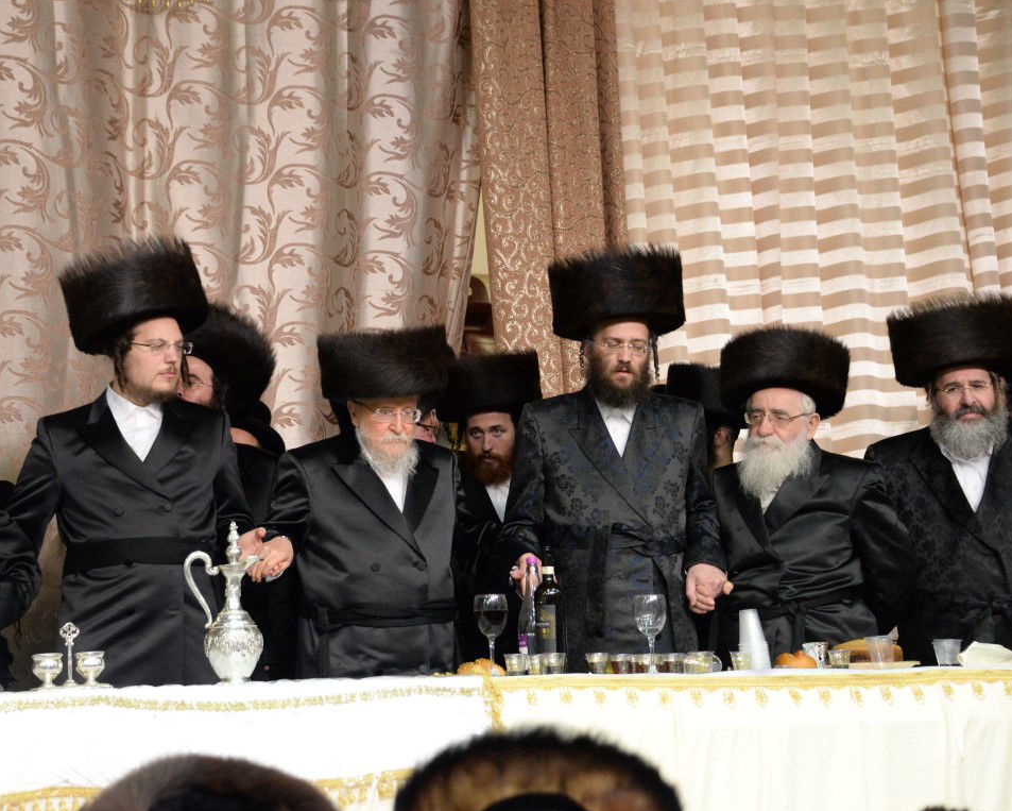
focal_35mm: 93
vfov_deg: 16.5
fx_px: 2786
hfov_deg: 20.6
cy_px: 406
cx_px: 407
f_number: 5.6
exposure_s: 1/160
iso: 5000
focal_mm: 82
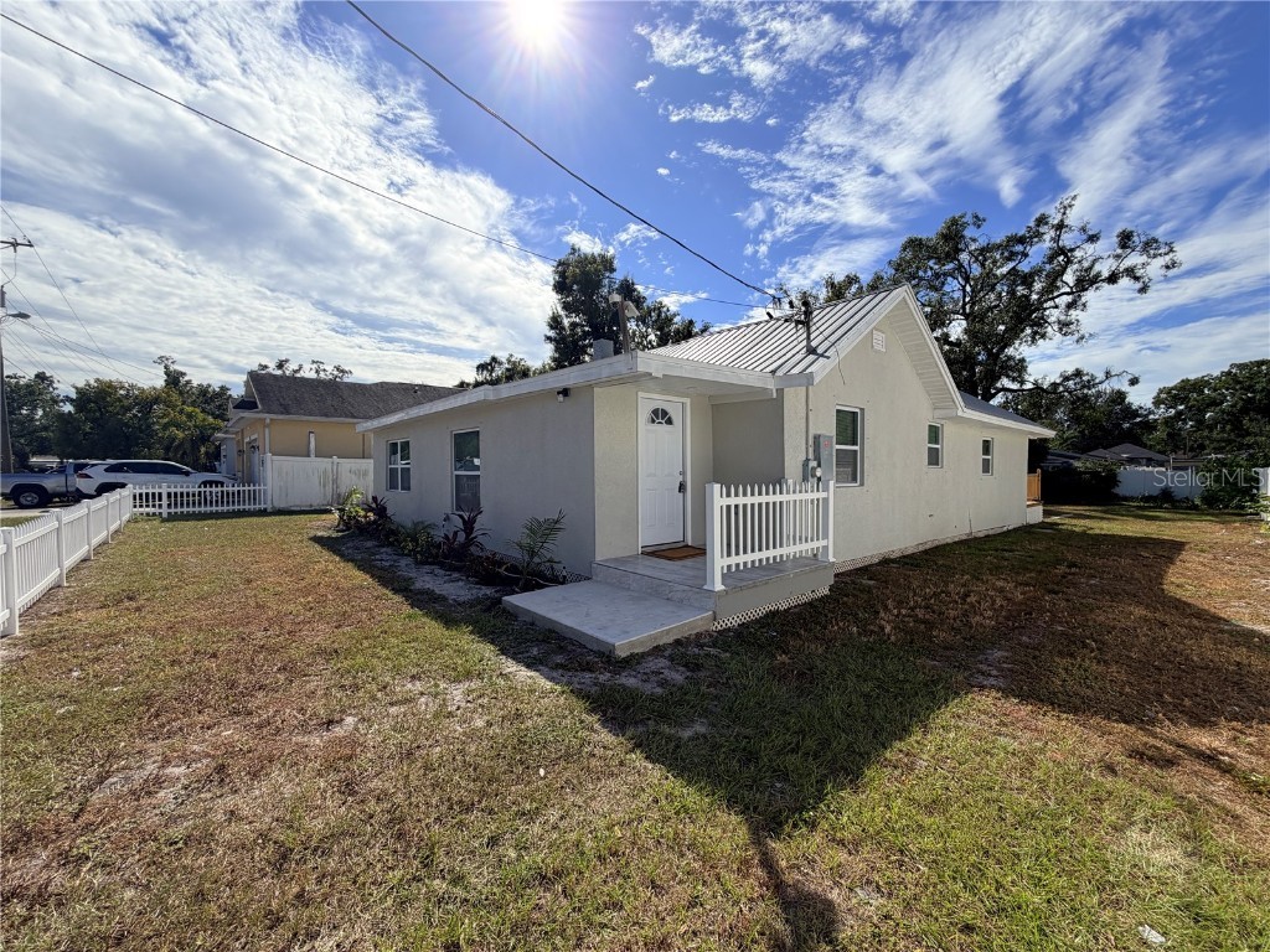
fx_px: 514
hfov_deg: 102.1
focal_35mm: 14
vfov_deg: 85.7
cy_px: 476
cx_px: 635
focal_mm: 2.22
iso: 20
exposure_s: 1/1698
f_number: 2.2
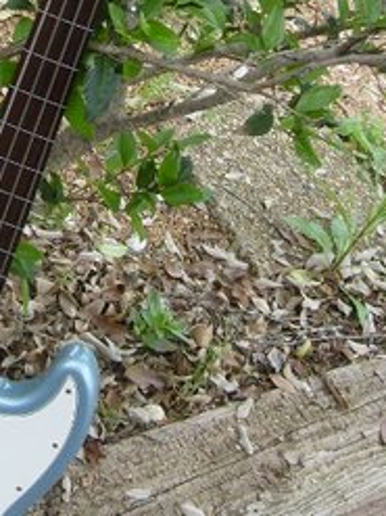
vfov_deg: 22.6
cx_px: 50
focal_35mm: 85
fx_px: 1265
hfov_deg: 17.1
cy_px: 75
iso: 80
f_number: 2.8
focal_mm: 5.8
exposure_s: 1/180
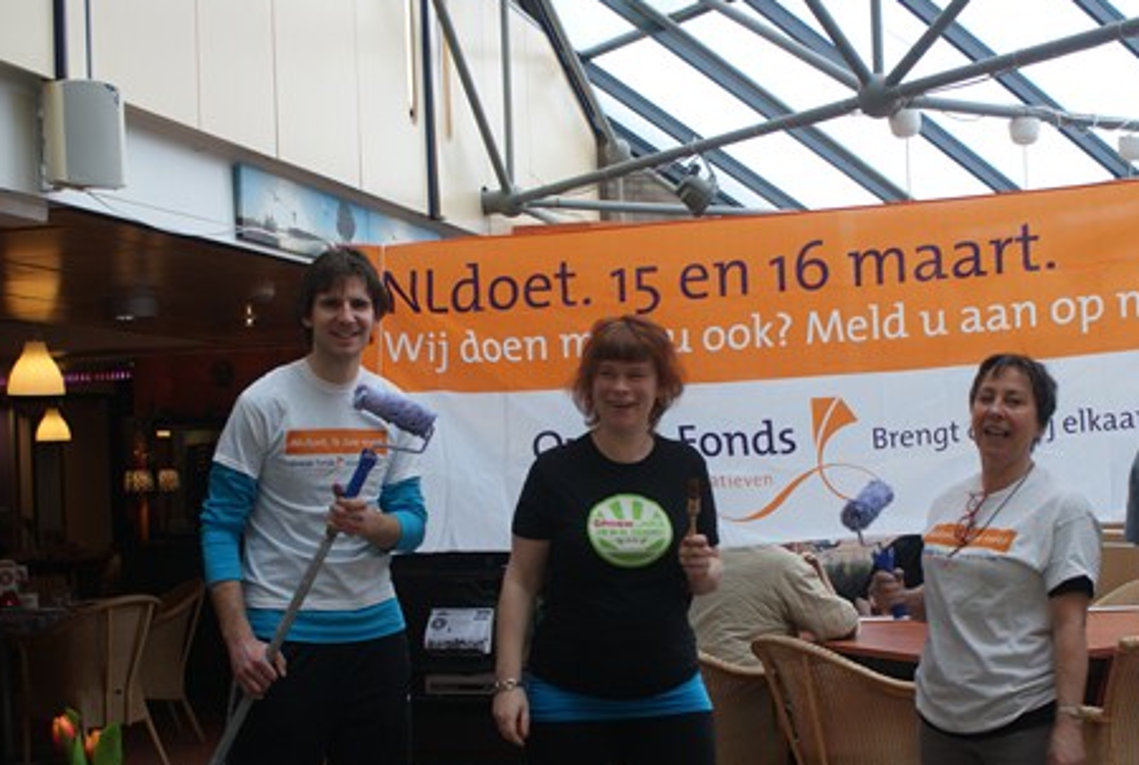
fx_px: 1775
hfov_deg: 35.5
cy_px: 481
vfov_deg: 24.2
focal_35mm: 56
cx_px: 671
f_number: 4.5
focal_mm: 28
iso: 100
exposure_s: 1/50
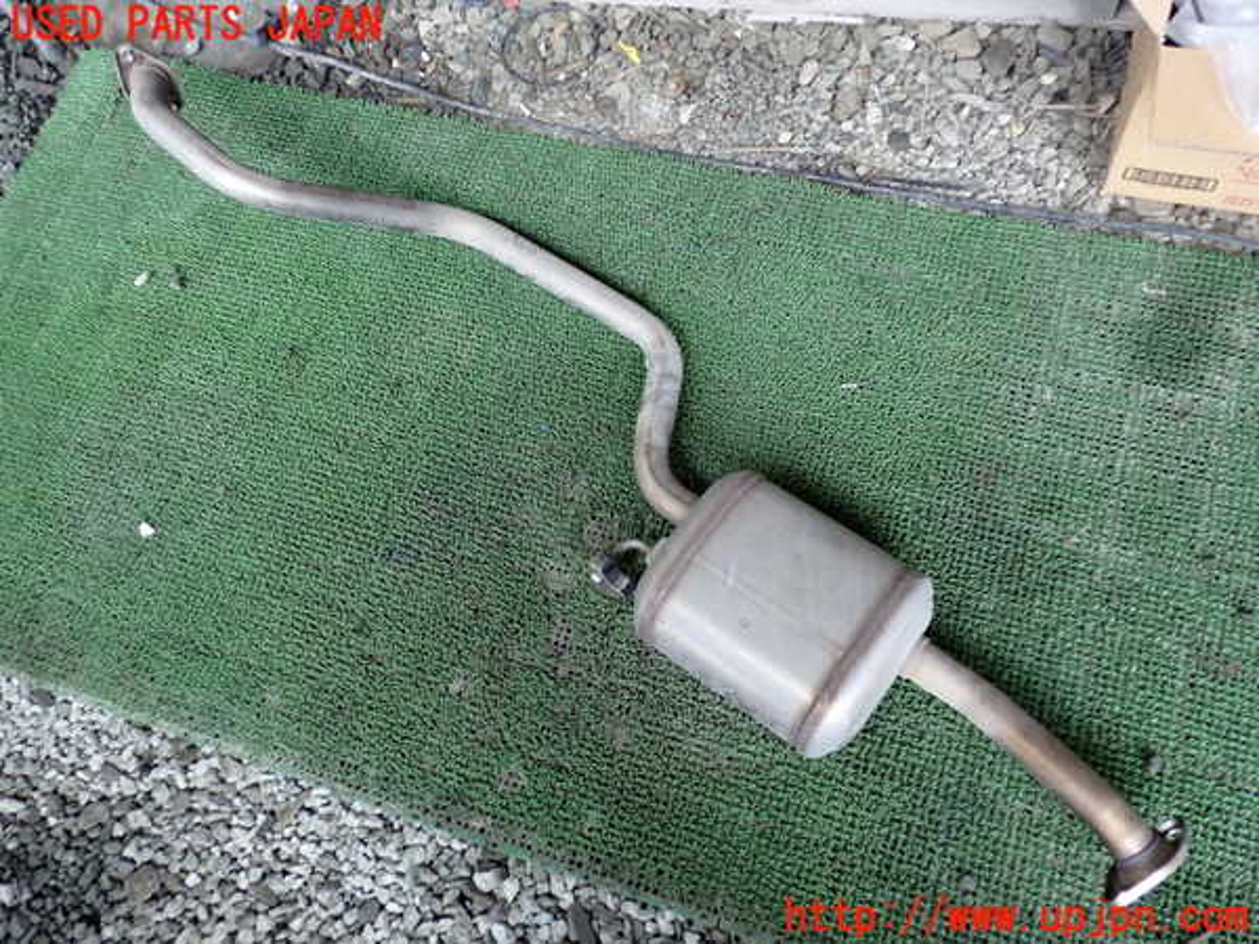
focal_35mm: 30
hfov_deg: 60.0
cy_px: 472
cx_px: 630
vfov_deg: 46.8
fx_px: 1091
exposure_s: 1/80
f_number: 2.3
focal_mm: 5.4
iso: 200
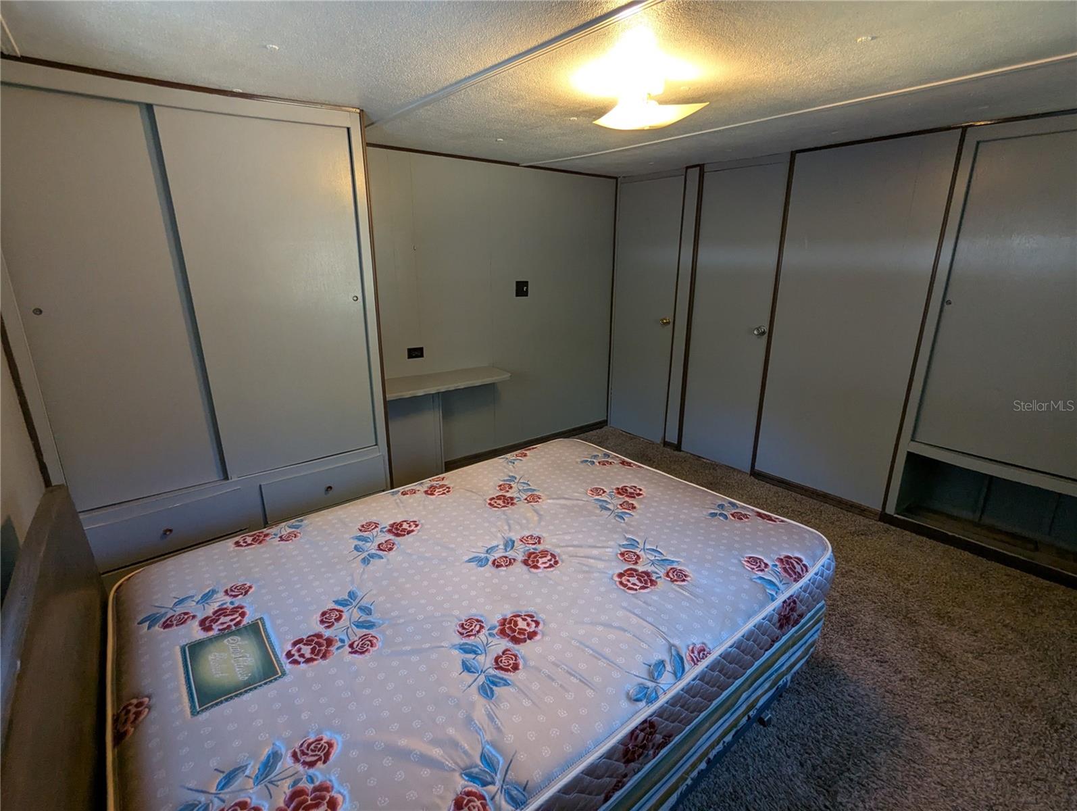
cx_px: 538
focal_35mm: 16
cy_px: 406
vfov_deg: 78.2
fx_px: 498
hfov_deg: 94.4
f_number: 2.2
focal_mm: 2.35
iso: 162
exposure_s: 1/60
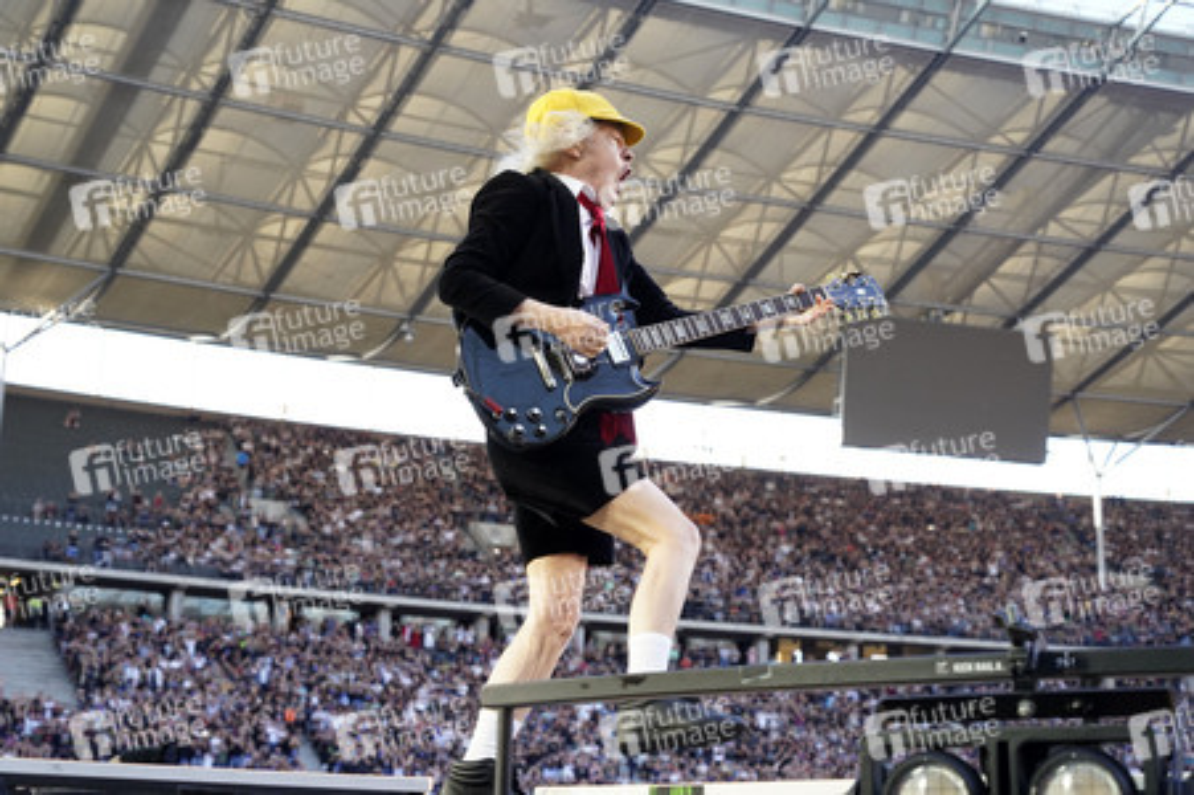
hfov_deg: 38.9
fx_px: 1690
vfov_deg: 26.4
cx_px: 597
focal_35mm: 51
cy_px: 398
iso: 1600
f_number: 5
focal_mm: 51
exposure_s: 1/400
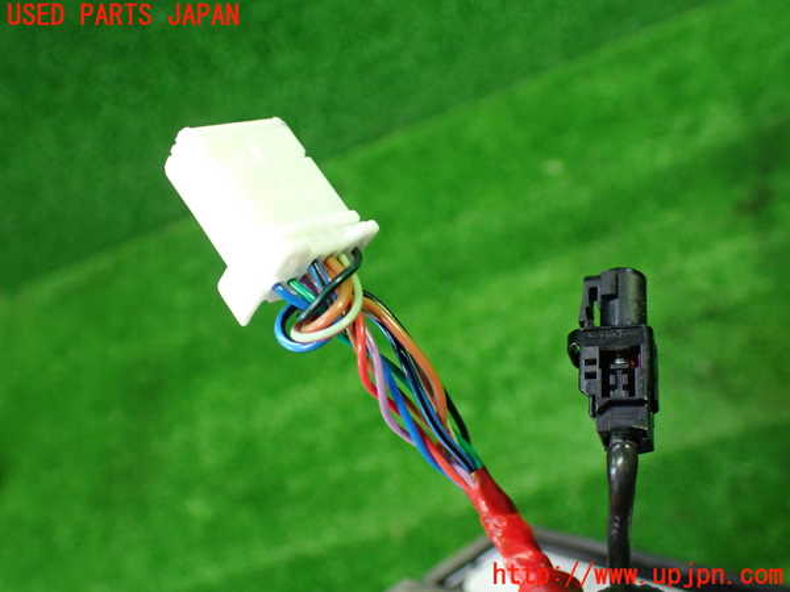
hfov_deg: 56.8
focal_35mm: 32
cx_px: 395
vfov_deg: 44.2
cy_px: 296
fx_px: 730
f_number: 2.4
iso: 800
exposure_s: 1/50
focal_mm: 5.79
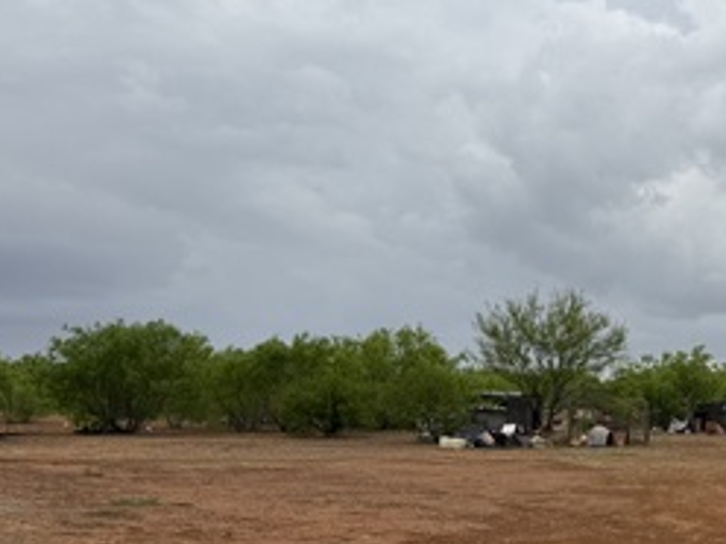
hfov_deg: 29.1
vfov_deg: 23.6
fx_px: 1300
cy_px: 351
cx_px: 729
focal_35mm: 62
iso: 80
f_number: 1.78
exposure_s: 1/4975
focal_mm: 6.76
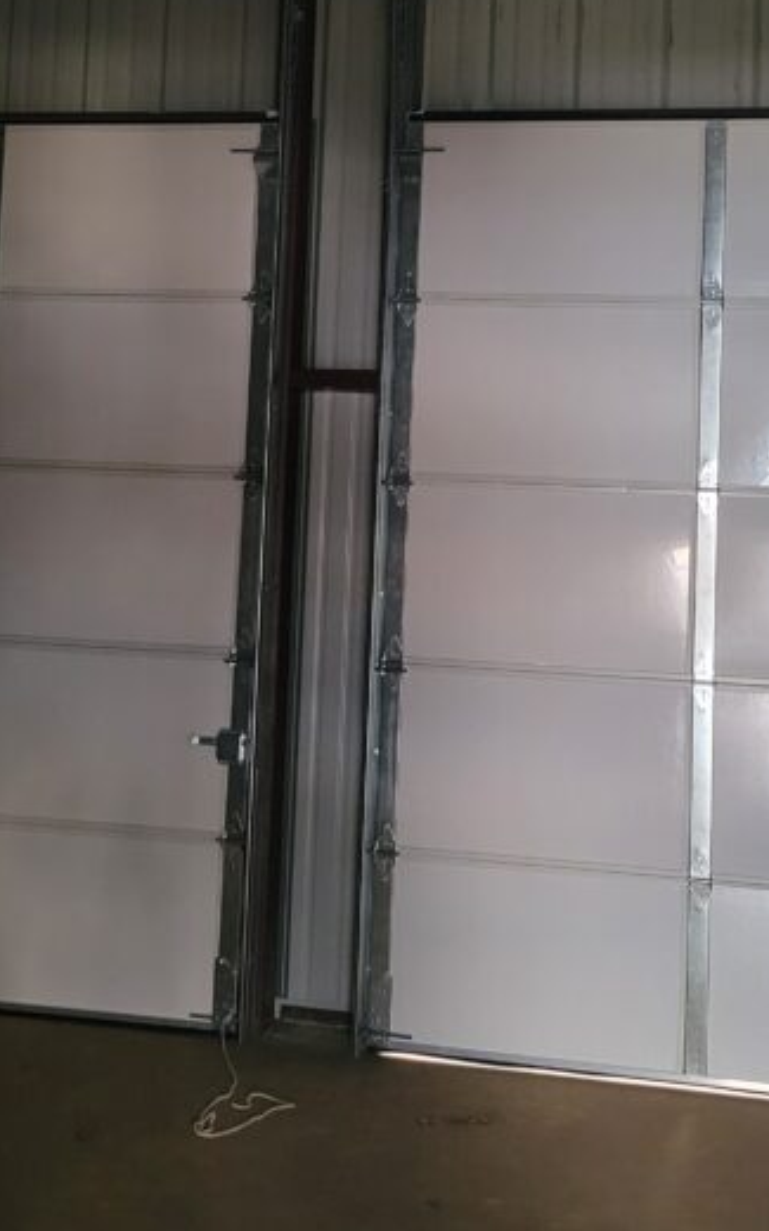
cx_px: 345
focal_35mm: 53
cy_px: 362
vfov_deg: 37.6
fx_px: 1777
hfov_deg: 24.4
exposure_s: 1/24
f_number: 1.8
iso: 640
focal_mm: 5.4
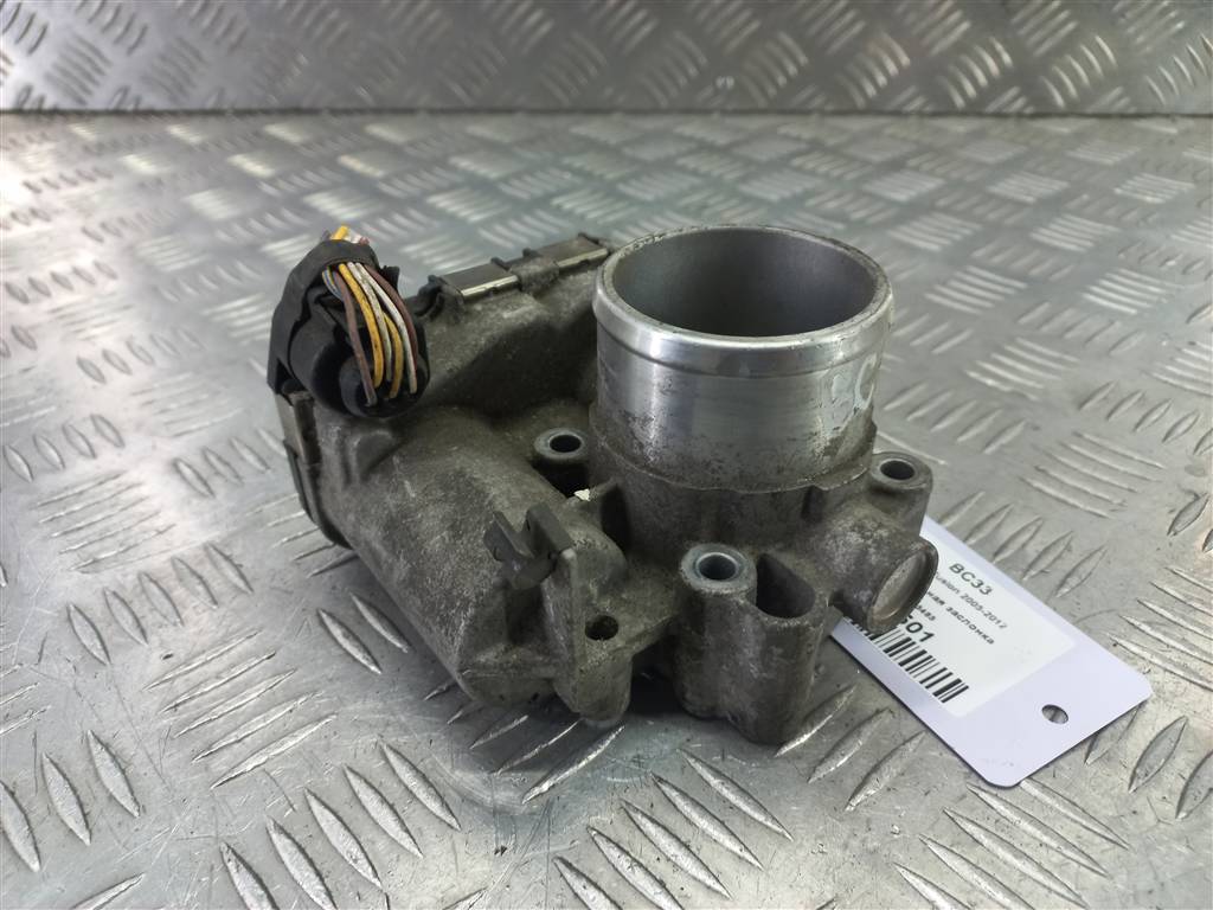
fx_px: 876
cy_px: 455
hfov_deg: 69.4
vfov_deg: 54.9
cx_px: 606
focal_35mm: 25
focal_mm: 4.6
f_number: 1.8
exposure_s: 1/50
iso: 64
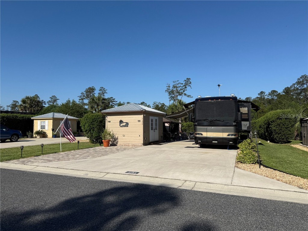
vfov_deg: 56.8
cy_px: 116
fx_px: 214
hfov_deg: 71.6
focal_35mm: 24
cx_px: 154
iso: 80
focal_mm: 6.76
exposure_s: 1/8130
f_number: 1.78
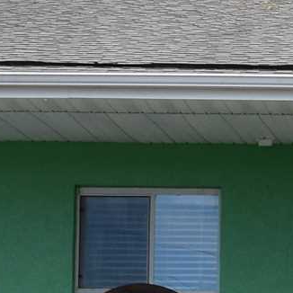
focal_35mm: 240
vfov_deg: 7.2
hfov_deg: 6.7
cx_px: 822
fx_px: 2298
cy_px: 401
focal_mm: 20
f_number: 10
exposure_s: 1/320
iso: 400
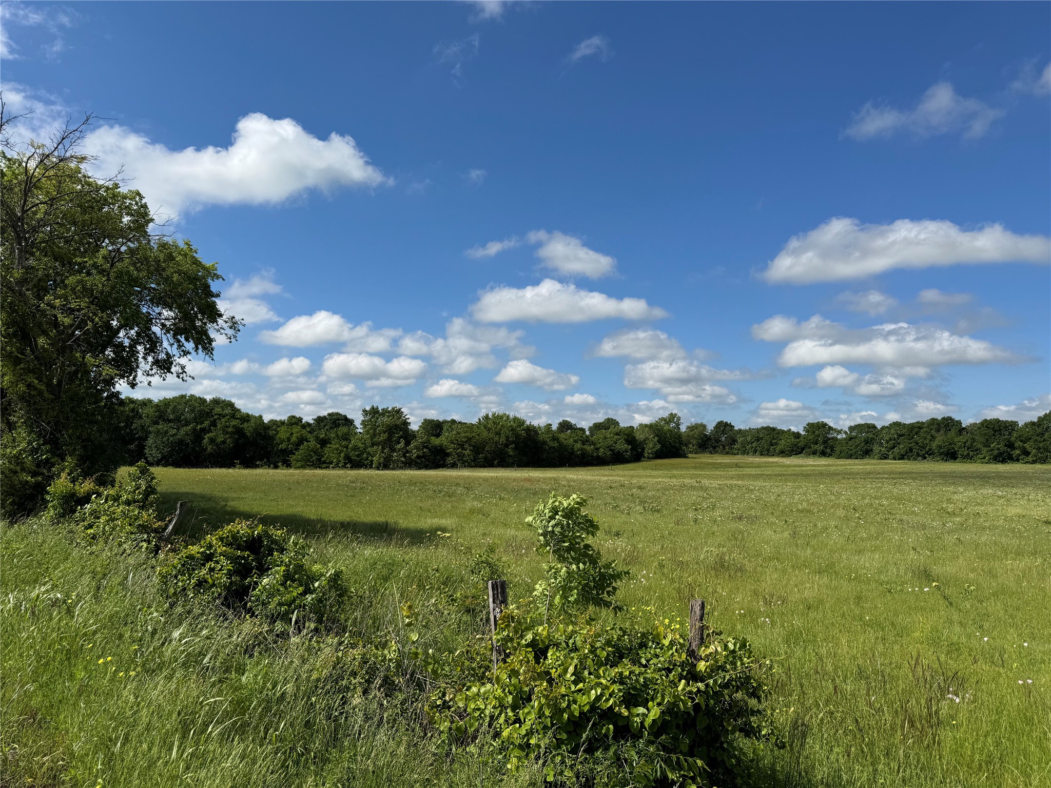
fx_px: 729
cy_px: 394
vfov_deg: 56.8
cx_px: 526
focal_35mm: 24
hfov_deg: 71.6
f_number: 1.78
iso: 80
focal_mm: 6.76
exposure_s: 1/7092
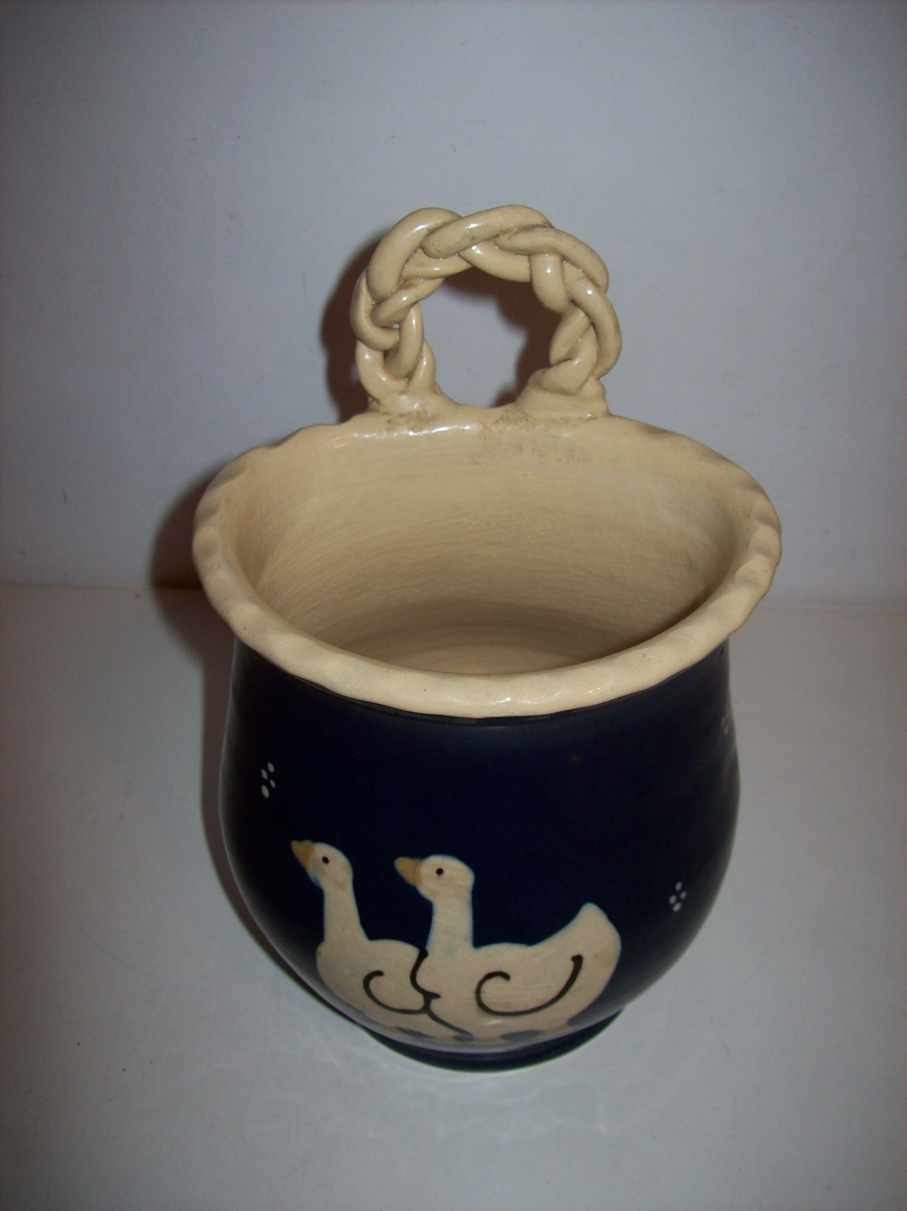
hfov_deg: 39.6
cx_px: 454
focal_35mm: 36
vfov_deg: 51.4
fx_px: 1258
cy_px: 606
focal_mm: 6
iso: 80
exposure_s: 1/64
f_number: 2.7
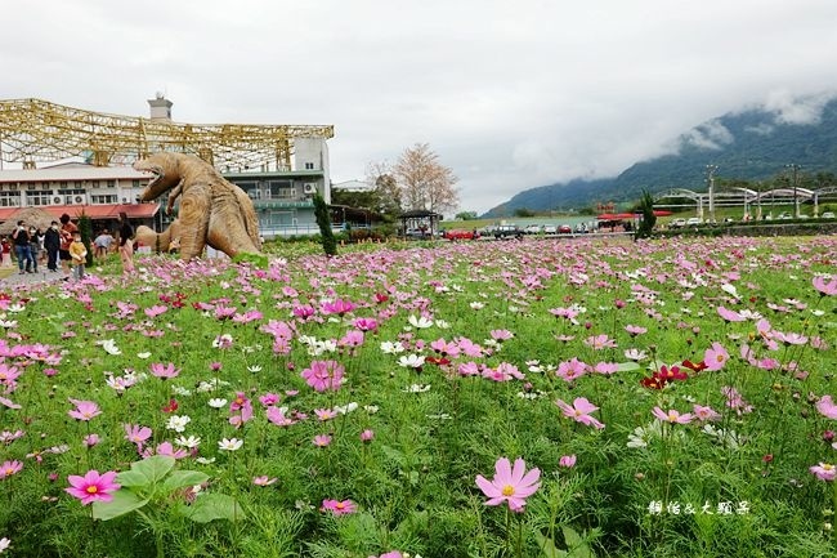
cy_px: 279
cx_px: 418
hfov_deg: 60.3
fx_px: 721
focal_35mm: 31
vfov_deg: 42.3
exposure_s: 1/250
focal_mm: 11.52
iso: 125
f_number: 5.6
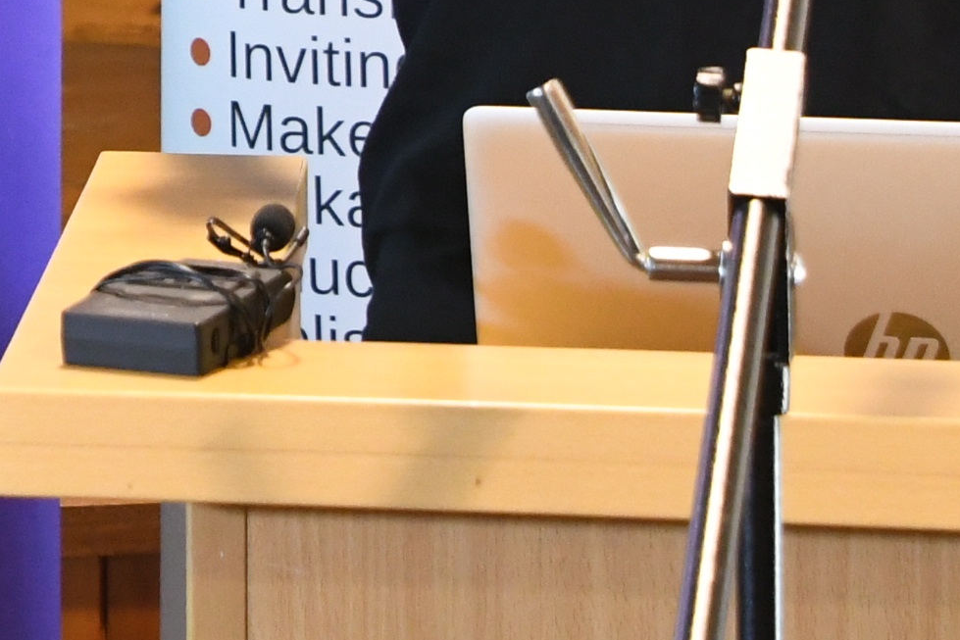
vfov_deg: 5.3
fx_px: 6827
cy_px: -357
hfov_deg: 7.9
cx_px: -329
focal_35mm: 256
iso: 2500
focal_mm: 40
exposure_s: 1/80
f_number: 6.3
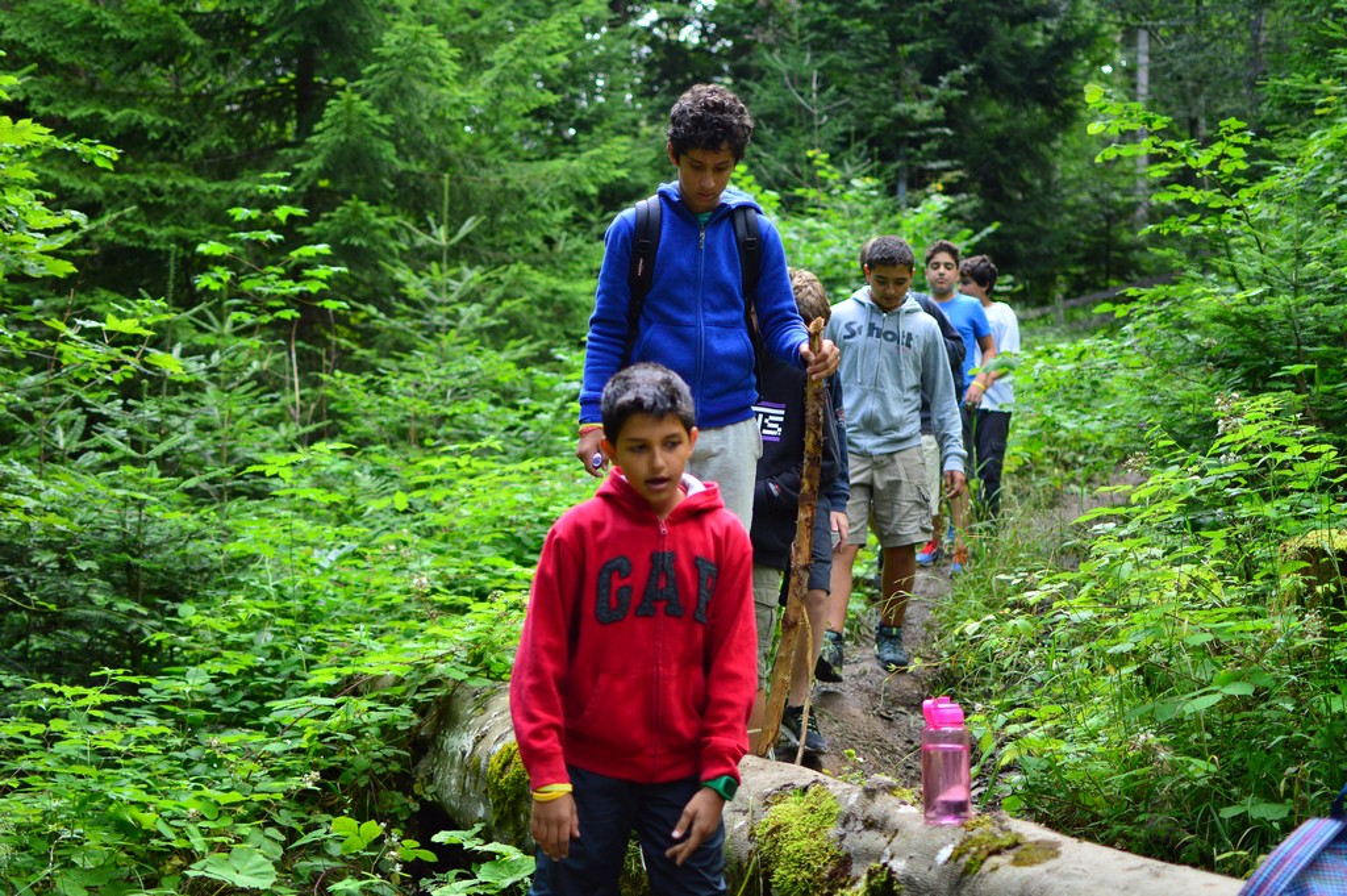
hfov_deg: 37.9
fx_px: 1963
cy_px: 448
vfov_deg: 25.7
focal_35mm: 52
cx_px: 674
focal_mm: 35
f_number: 1.8
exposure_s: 1/500
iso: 280
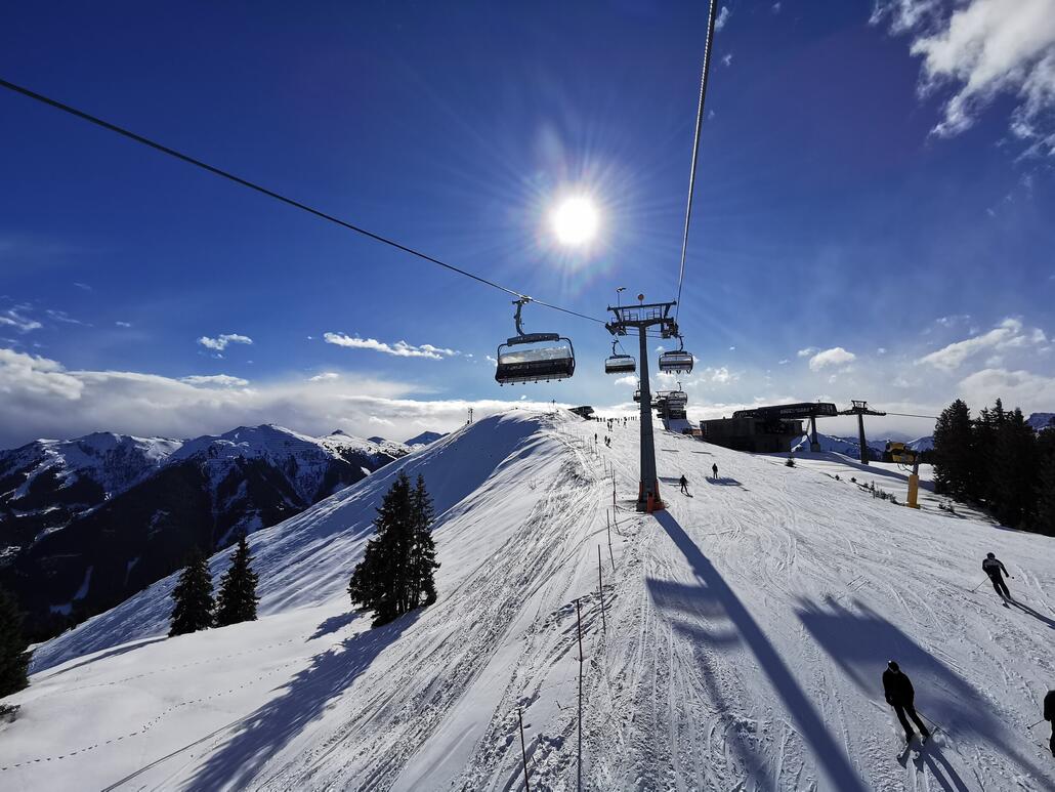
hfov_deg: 91.0
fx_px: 518
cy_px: 396
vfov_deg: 74.8
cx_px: 528
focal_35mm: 17
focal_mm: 2.26
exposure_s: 1/3876
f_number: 2.2
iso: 50
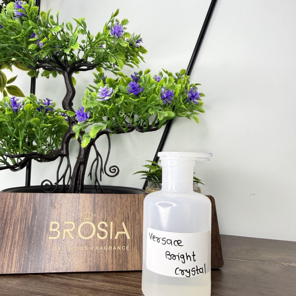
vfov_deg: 55.6
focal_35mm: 29
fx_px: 281
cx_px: 146
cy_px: 158
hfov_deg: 55.6
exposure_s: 1/100
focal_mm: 2.22
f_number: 2.2
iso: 160
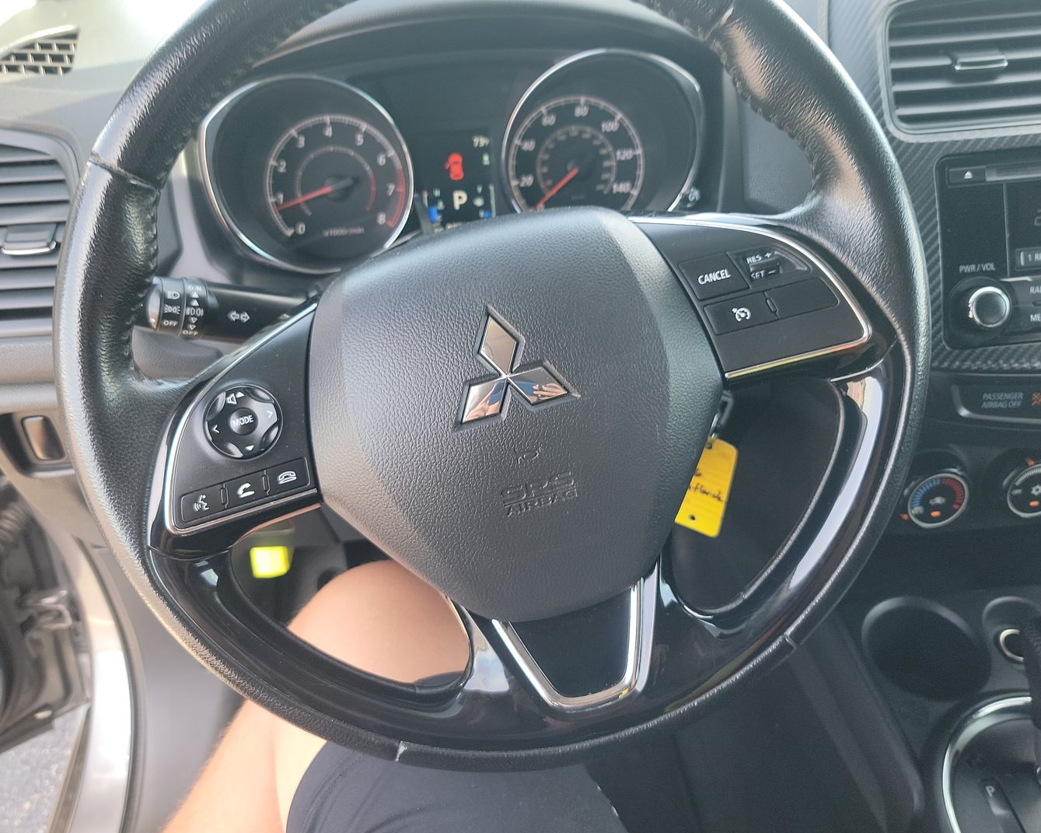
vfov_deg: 51.5
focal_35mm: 28
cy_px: 388
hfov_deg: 62.2
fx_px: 863
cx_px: 498
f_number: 1.8
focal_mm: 6.7
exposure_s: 1/59
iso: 98
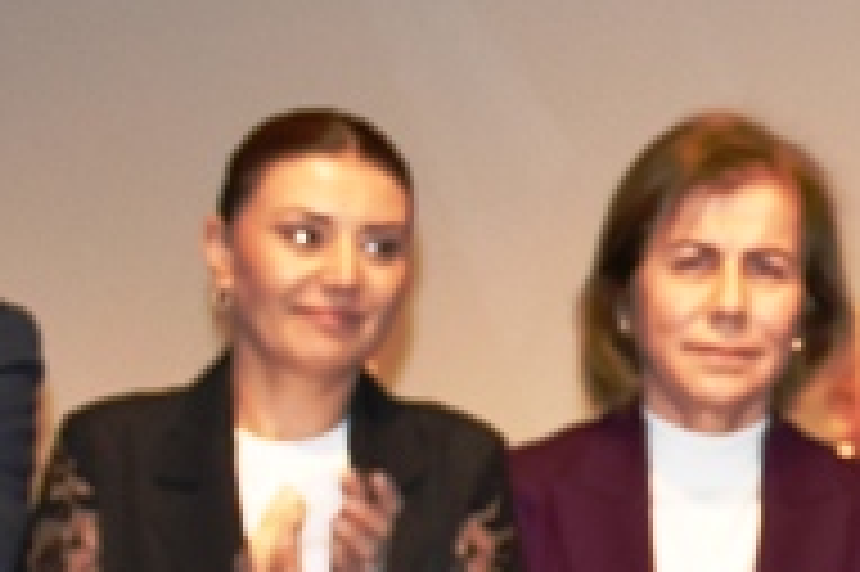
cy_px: 173
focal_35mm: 220
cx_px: 1279
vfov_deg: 6.2
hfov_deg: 9.1
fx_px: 5253
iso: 1400
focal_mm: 35
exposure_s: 1/60
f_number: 4.2
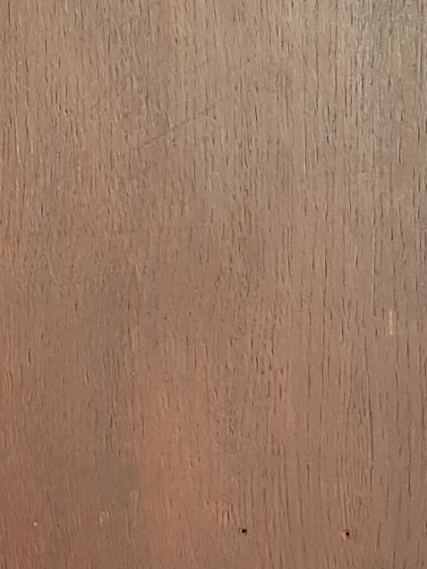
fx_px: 2711
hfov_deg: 8.7
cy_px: 156
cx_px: -309
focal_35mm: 165
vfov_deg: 11.9
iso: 50
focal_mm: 4.2
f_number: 1.7
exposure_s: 1/50
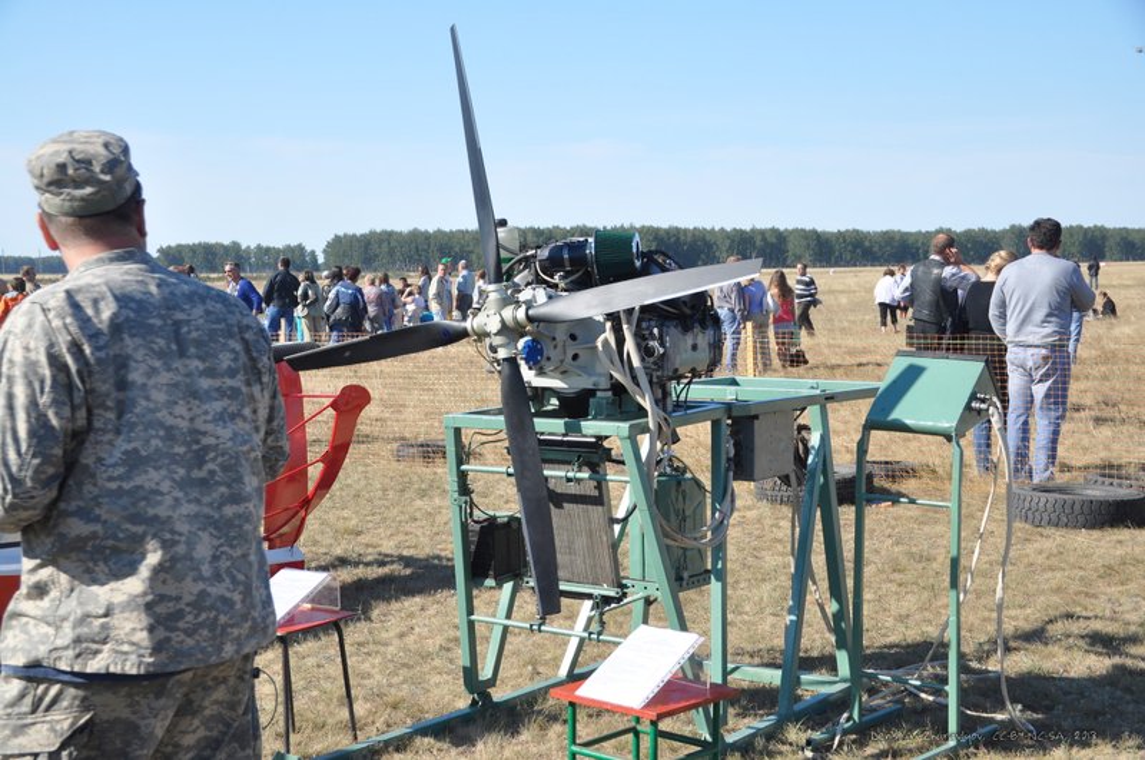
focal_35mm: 52
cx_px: 572
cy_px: 380
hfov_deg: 37.9
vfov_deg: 25.7
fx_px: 1667
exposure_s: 1/160
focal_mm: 35
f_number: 8
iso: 200
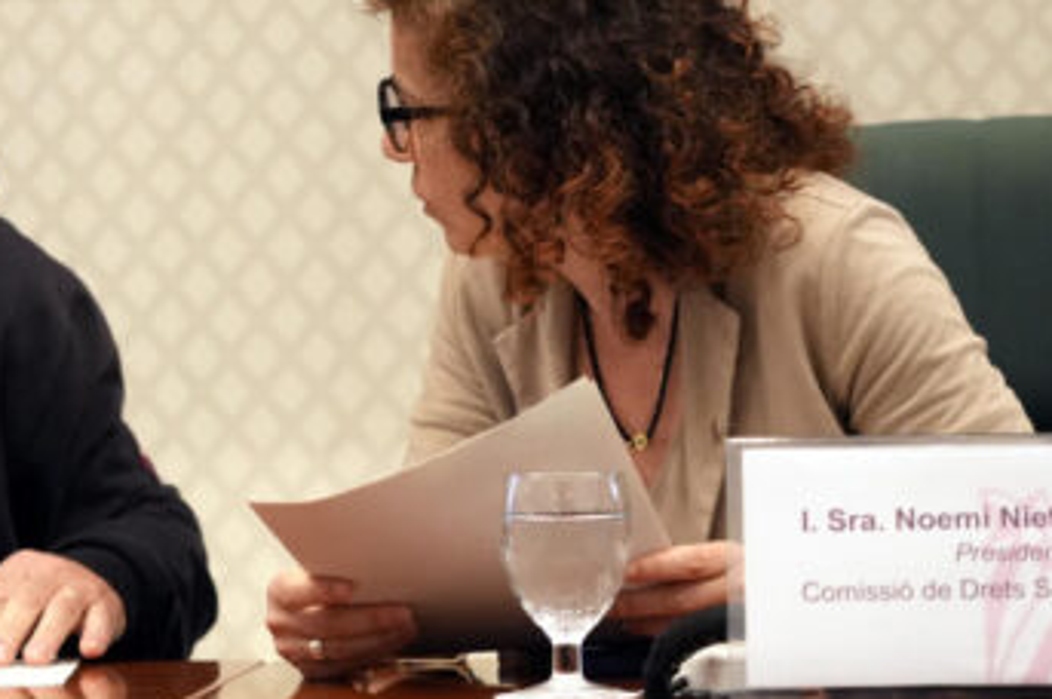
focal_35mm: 145
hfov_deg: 14.1
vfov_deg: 9.4
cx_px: 181
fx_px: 4233
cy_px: 169
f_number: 4
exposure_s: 1/125
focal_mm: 69
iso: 5000
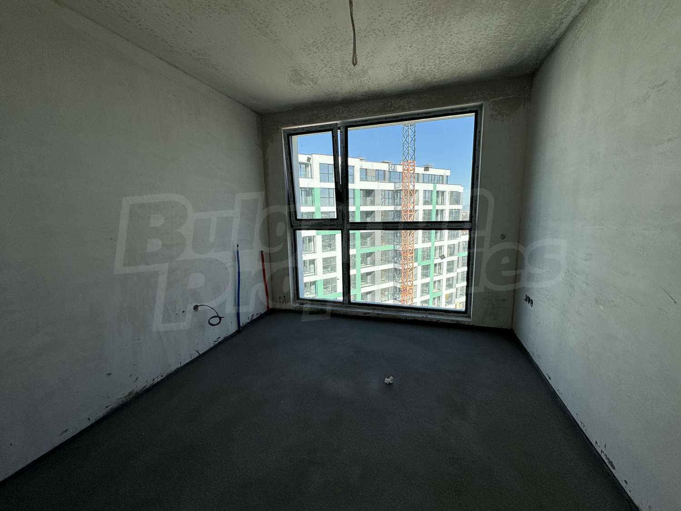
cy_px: 256
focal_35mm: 14
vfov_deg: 85.7
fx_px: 275
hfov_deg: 102.1
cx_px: 340
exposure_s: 1/831
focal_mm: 2.22
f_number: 2.2
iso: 40
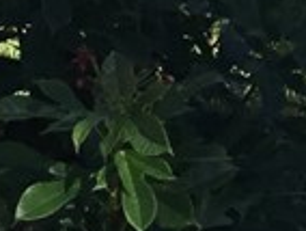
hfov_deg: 7.8
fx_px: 1975
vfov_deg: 6.3
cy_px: -399
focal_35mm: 223
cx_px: 896
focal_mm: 3.3
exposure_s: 1/1199
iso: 25
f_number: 2.4
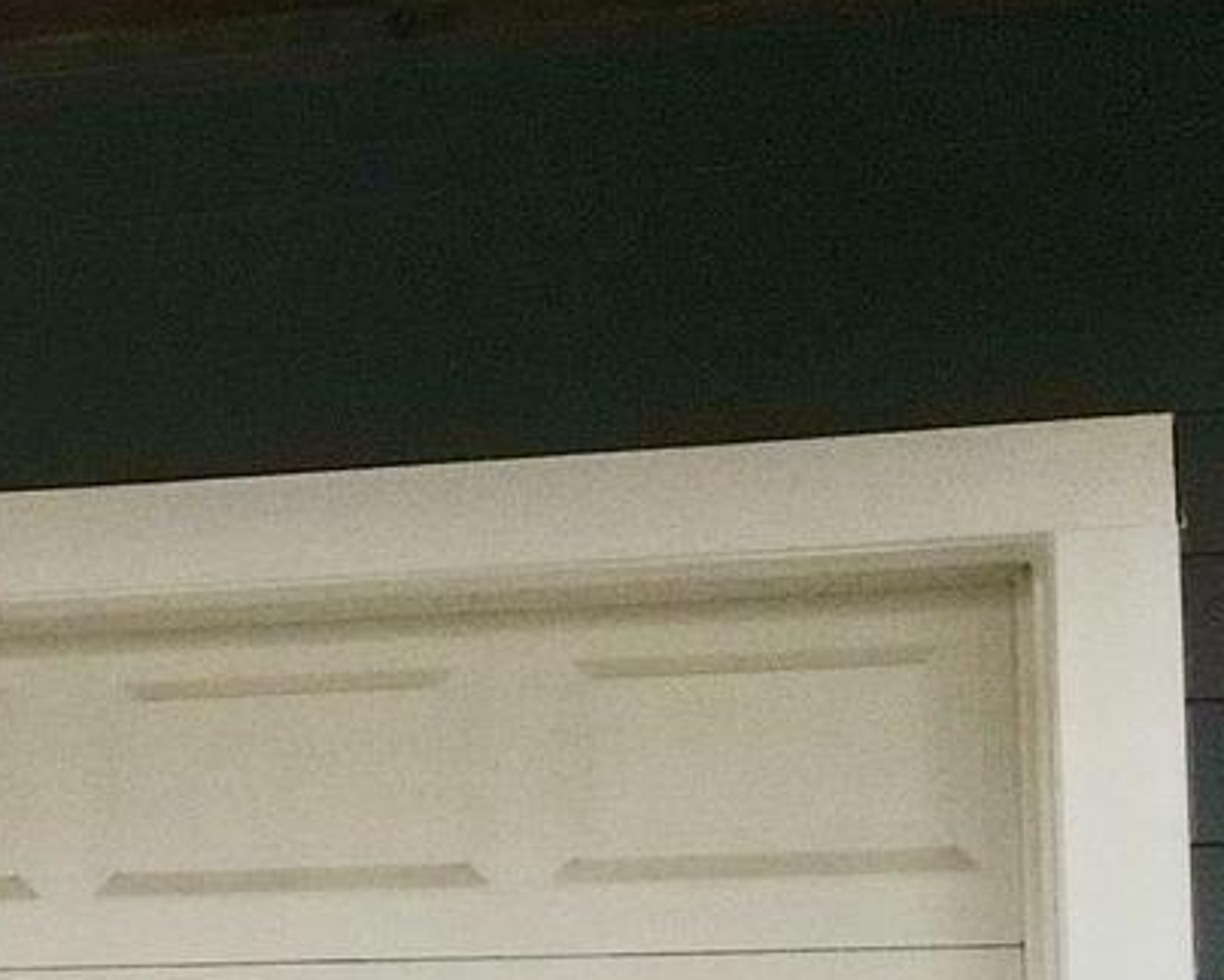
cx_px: -1109
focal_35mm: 119
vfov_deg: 12.9
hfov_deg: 14.0
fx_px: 4314
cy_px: 916
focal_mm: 4.5
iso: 420
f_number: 2.8
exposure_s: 1/13
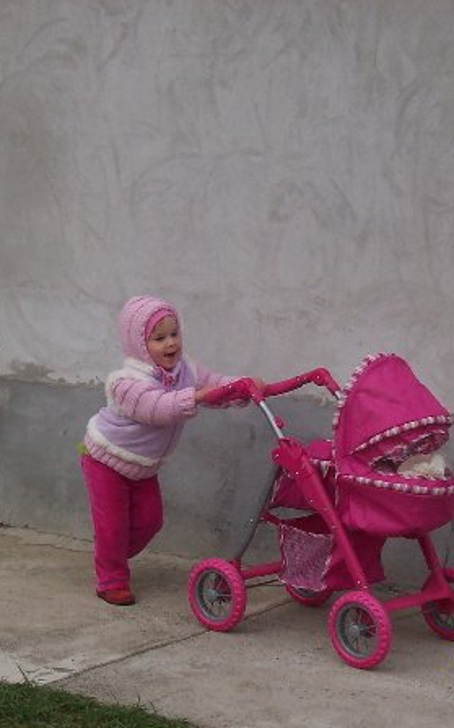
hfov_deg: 12.9
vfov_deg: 20.6
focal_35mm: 101
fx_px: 2001
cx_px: 221
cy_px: 365
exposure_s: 1/250
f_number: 6.7
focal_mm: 10.8
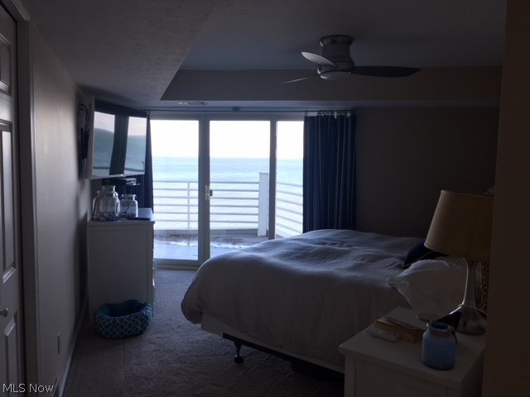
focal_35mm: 29
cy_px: 198
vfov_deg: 48.2
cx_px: 265
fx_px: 444
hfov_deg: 61.7
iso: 40
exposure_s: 1/120
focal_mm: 4.15
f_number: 2.2
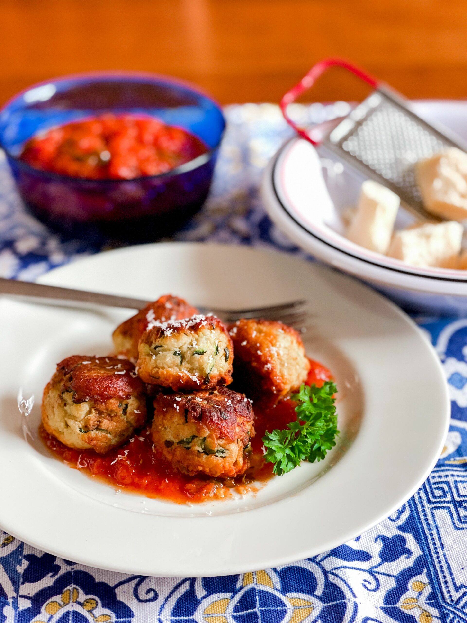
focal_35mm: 64
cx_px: 234
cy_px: 312
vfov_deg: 30.3
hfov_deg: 22.9
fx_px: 1151
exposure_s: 1/40
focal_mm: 7.5
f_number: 2.2
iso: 250
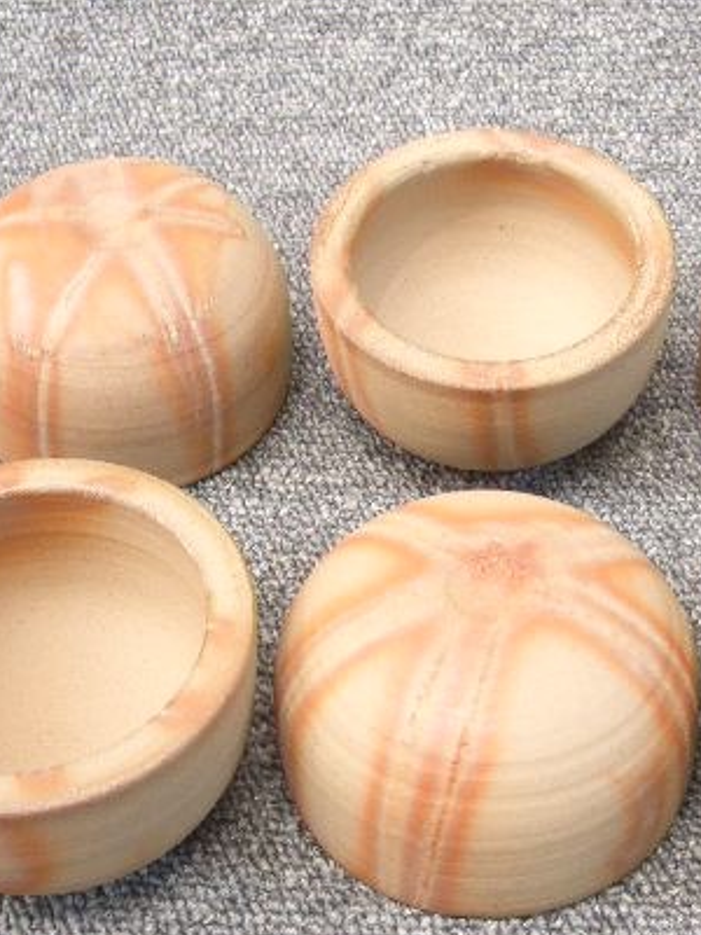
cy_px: 521
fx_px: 1512
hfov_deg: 25.9
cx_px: 498
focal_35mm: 56
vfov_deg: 34.3
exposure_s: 1/8
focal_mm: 5.8
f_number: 2.6
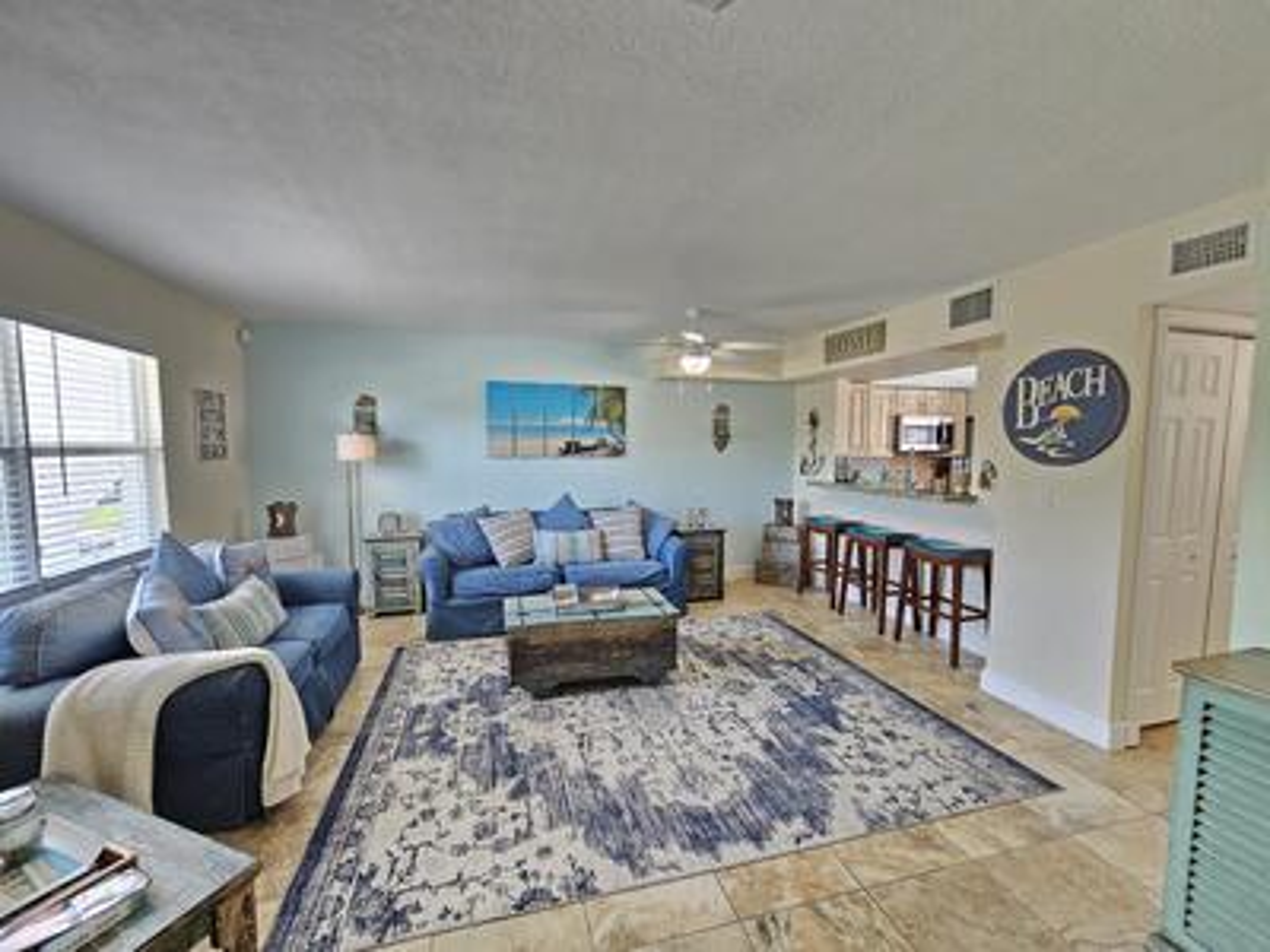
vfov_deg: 89.9
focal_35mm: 13
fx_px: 477
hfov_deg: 106.2
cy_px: 476
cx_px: 635
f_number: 2.2
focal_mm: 2.2
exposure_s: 1/60
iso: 320
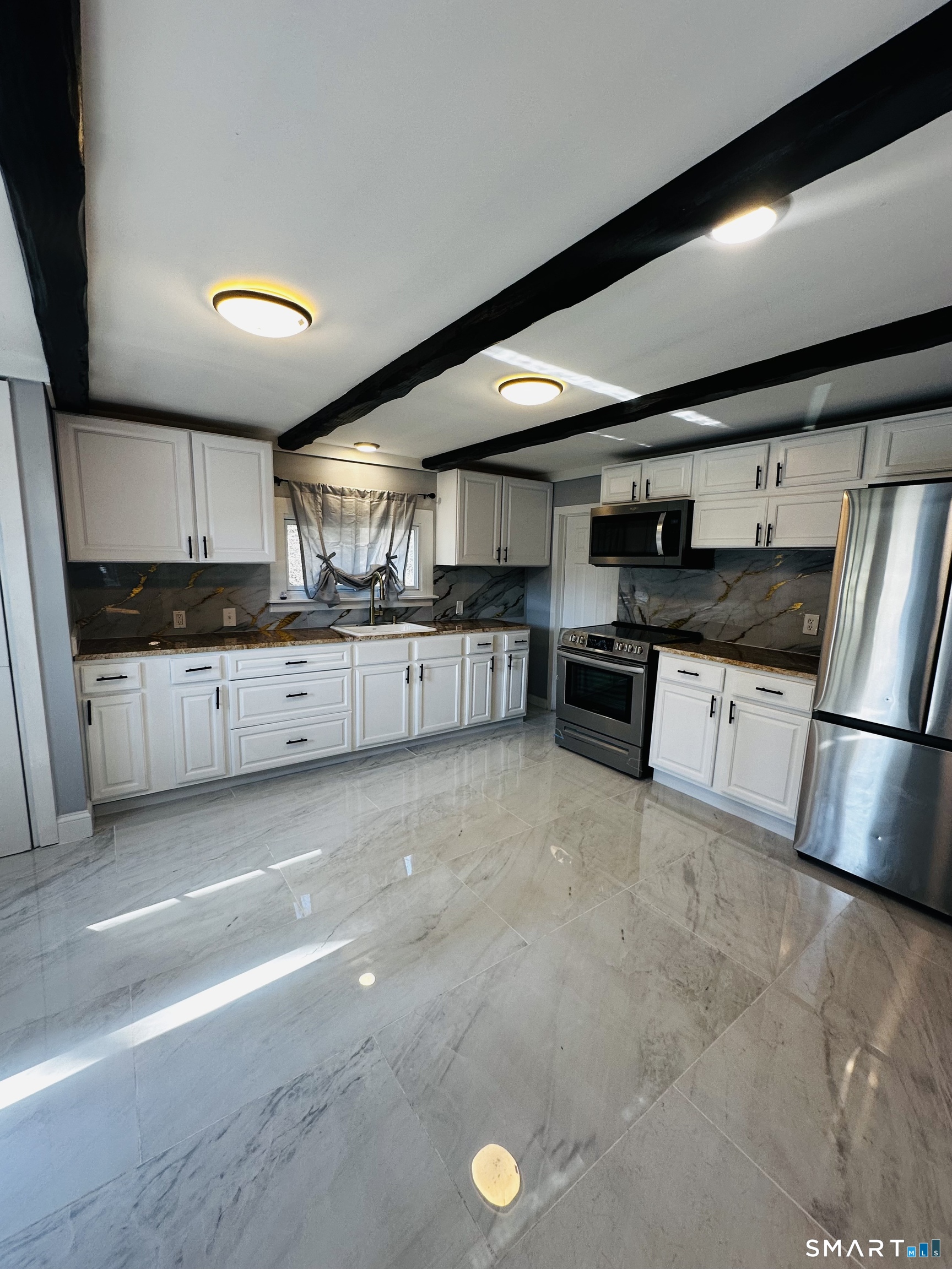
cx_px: 476
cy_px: 634
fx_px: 513
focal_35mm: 14
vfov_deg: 102.1
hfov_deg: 85.7
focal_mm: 2.22
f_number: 2.2
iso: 125
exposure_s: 1/120
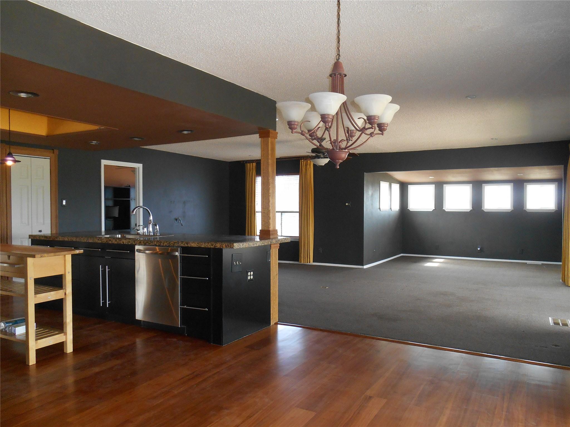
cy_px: 214
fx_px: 428
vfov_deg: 53.1
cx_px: 285
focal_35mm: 26
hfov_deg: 67.3
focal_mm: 4.7
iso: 280
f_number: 3.4
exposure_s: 1/25
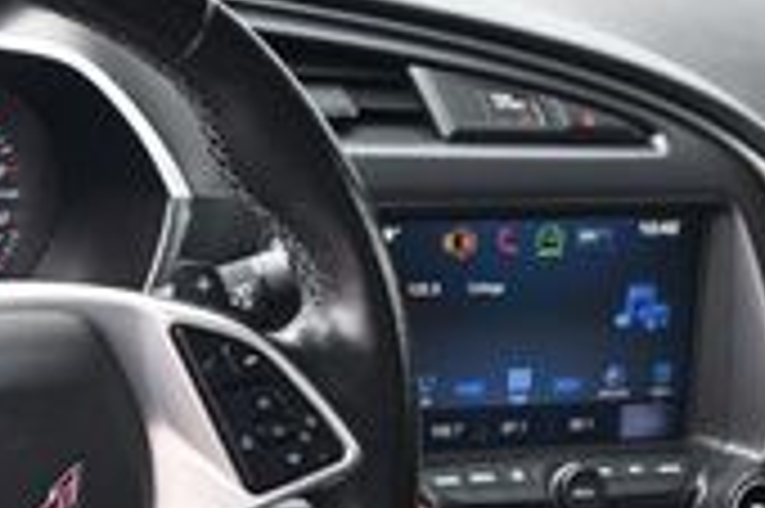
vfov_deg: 11.6
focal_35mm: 113
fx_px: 2399
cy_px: 760
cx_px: 234
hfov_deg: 18.1
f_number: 3.8
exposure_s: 1/125
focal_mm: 20
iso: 450
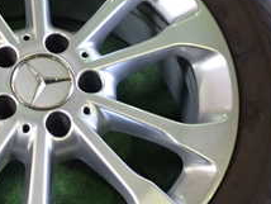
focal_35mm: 84
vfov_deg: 17.6
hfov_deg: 23.0
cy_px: 134
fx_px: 658
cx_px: 61
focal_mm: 5.4
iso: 250
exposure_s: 1/30
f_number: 2.3
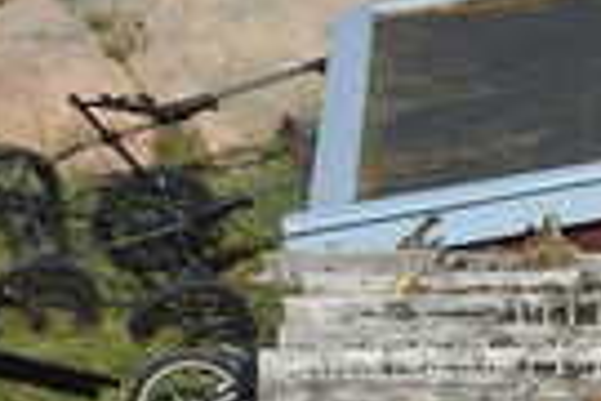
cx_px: 761
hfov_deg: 3.3
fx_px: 10383
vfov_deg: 2.2
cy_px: 503
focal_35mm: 622
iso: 200
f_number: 11
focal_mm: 200
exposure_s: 1/320
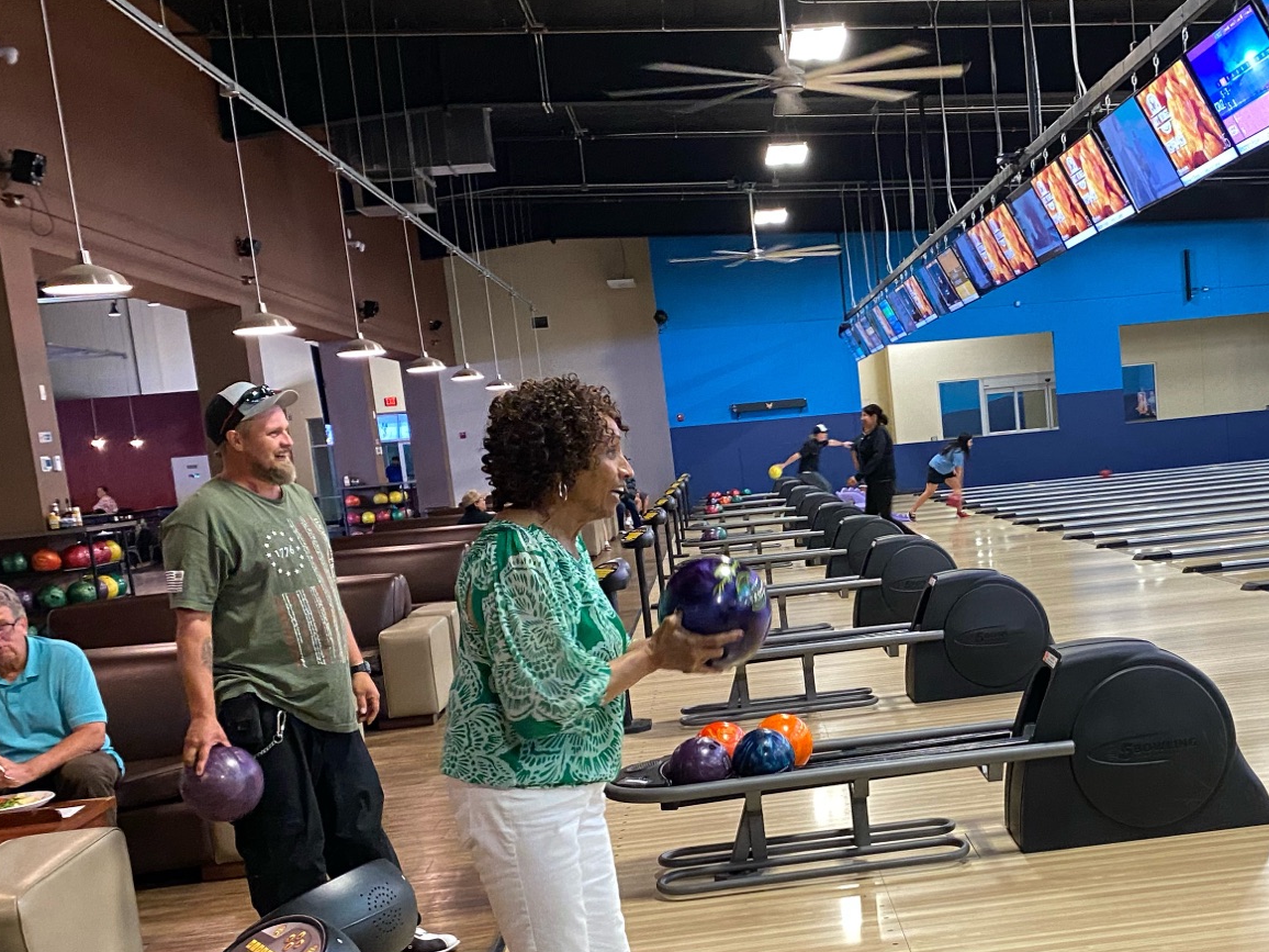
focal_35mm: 45
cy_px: 679
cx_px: 929
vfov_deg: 31.8
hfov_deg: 41.0
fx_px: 1650
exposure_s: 1/40
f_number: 1.8
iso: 400
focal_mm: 4.25
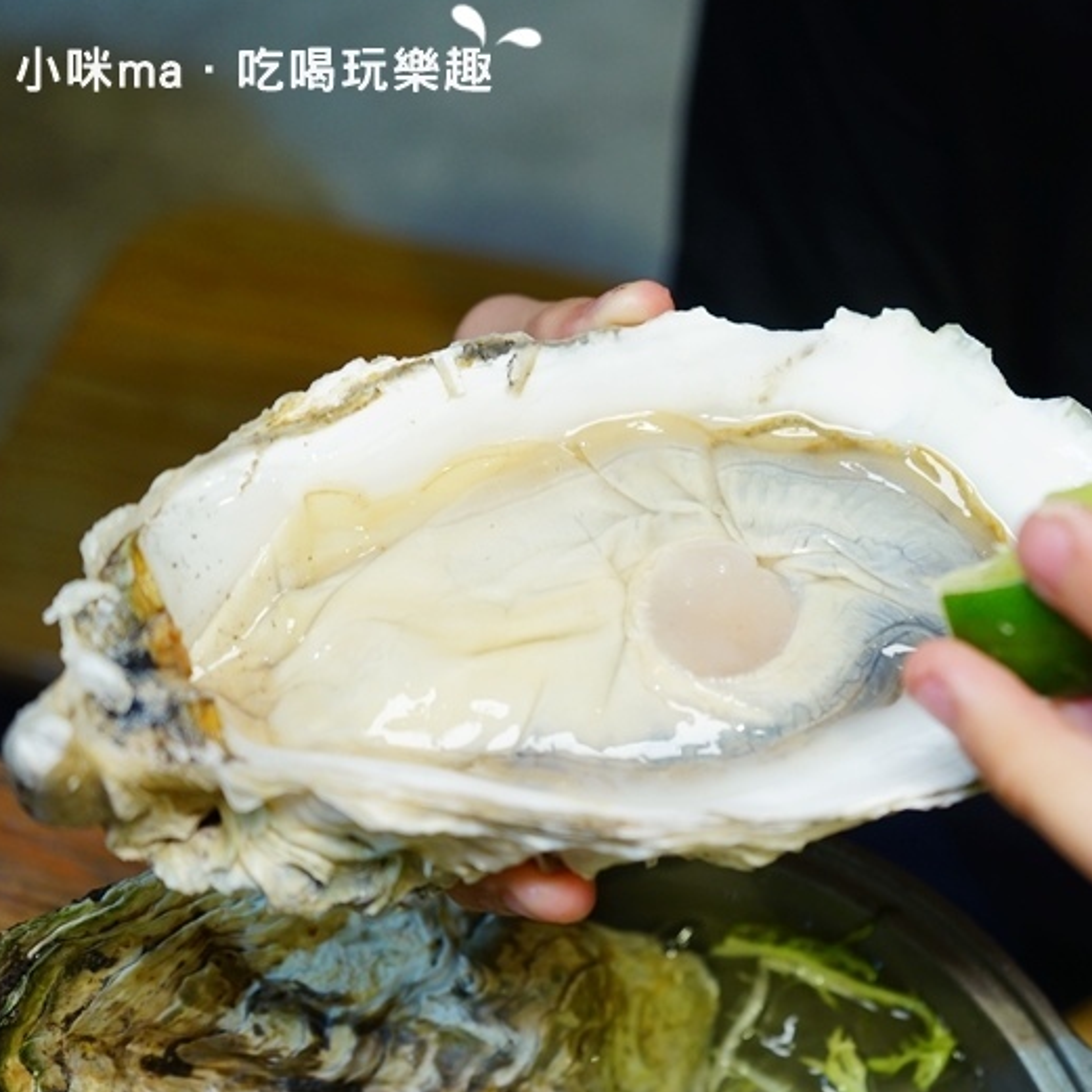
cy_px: 548
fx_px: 1677
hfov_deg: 35.4
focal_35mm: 47
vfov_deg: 36.1
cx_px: 790
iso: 500
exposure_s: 1/60
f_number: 4
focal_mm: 36
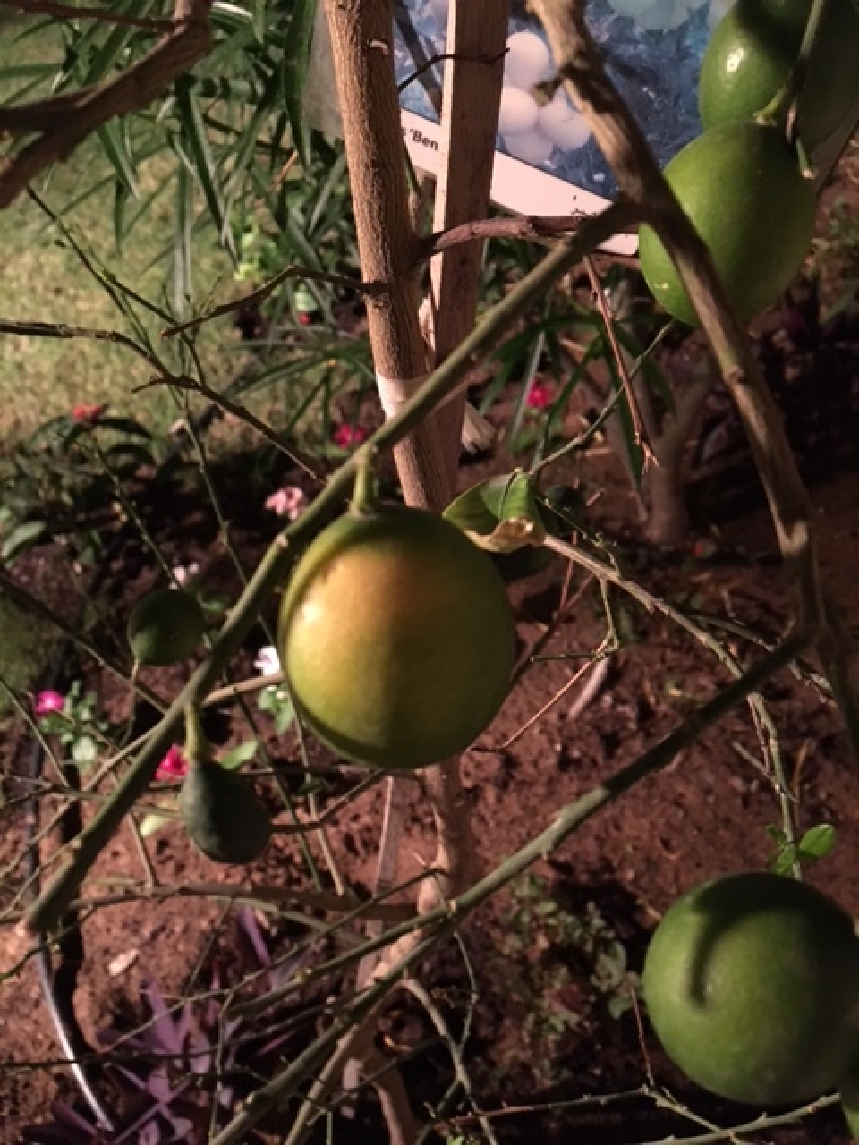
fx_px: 960
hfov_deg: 48.2
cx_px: 430
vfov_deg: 61.7
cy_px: 572
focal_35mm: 29
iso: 500
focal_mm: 4.15
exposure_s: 1/17
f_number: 2.2
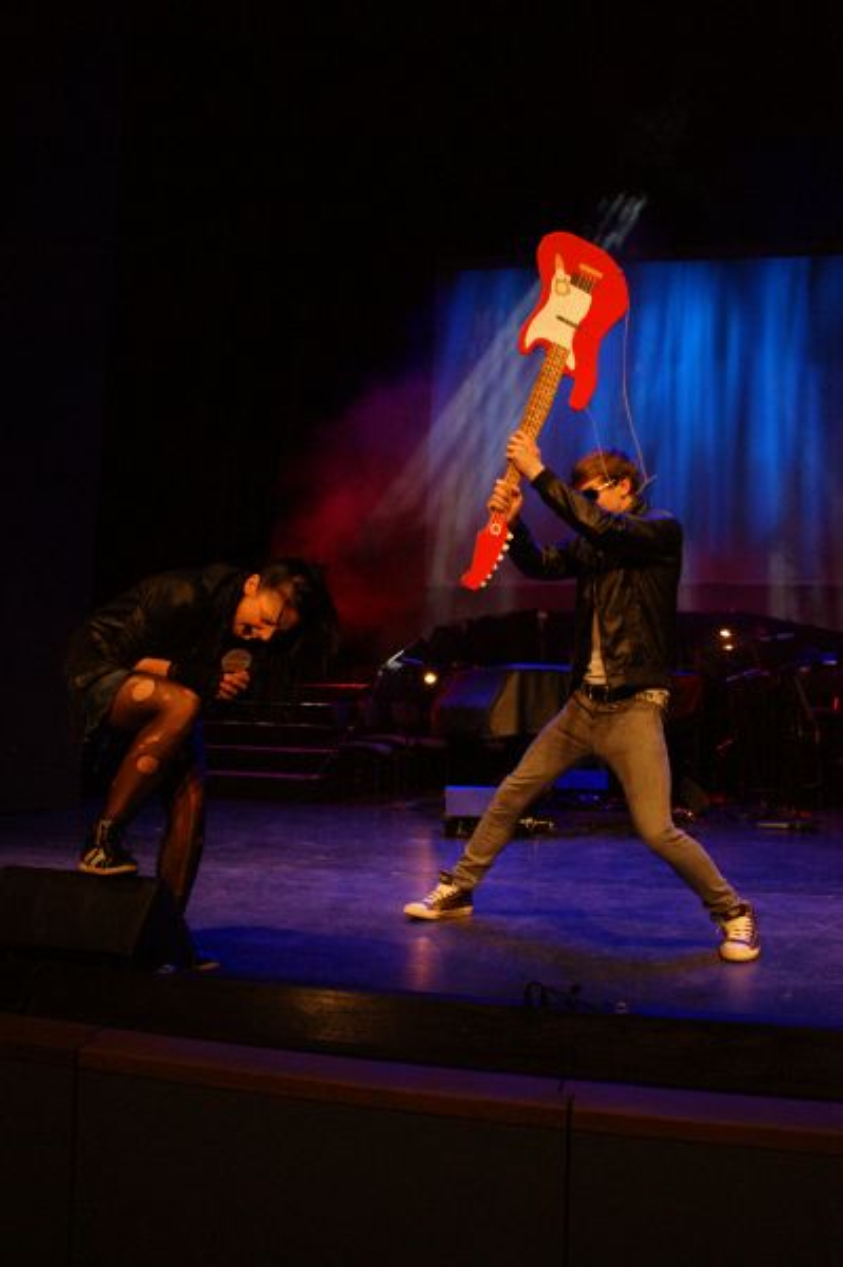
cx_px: 422
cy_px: 634
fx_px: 1161
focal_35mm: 33
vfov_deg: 57.3
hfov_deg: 39.9
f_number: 4.5
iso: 800
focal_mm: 22
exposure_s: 1/60
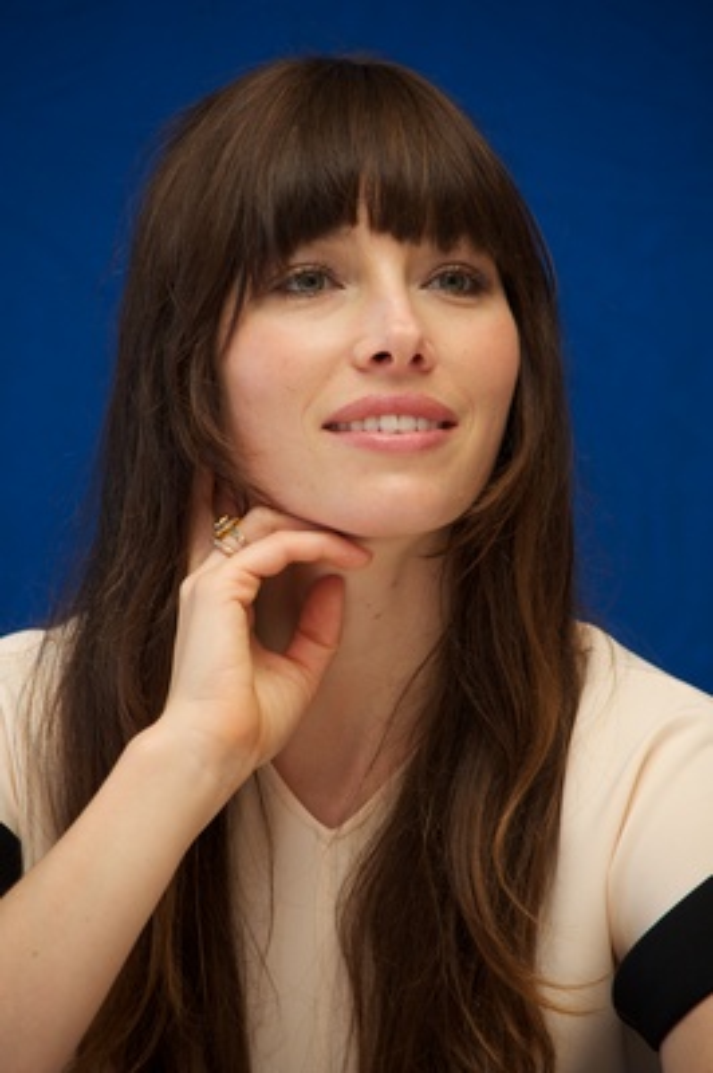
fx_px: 5952
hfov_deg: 6.9
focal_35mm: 200
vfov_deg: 10.3
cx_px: 356
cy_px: 536
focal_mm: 200
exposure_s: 1/80
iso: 1000
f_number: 5.6
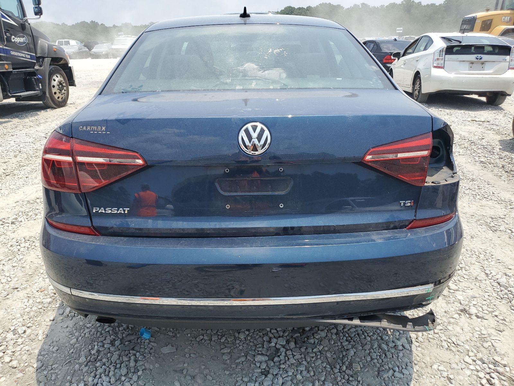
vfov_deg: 53.1
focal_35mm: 26
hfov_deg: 67.3
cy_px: 193
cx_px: 257
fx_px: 386
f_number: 1.5
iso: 50
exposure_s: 1/2500
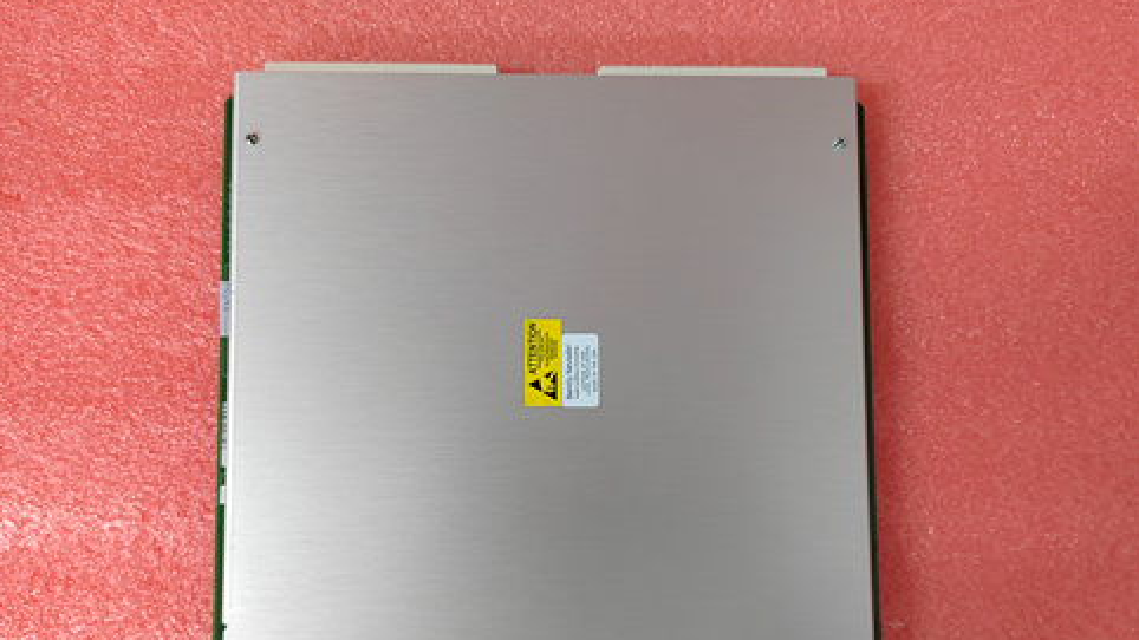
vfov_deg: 43.9
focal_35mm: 26
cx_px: 553
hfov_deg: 71.9
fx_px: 785
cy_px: 410
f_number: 1.9
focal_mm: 5.52
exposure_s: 1/50
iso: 1669
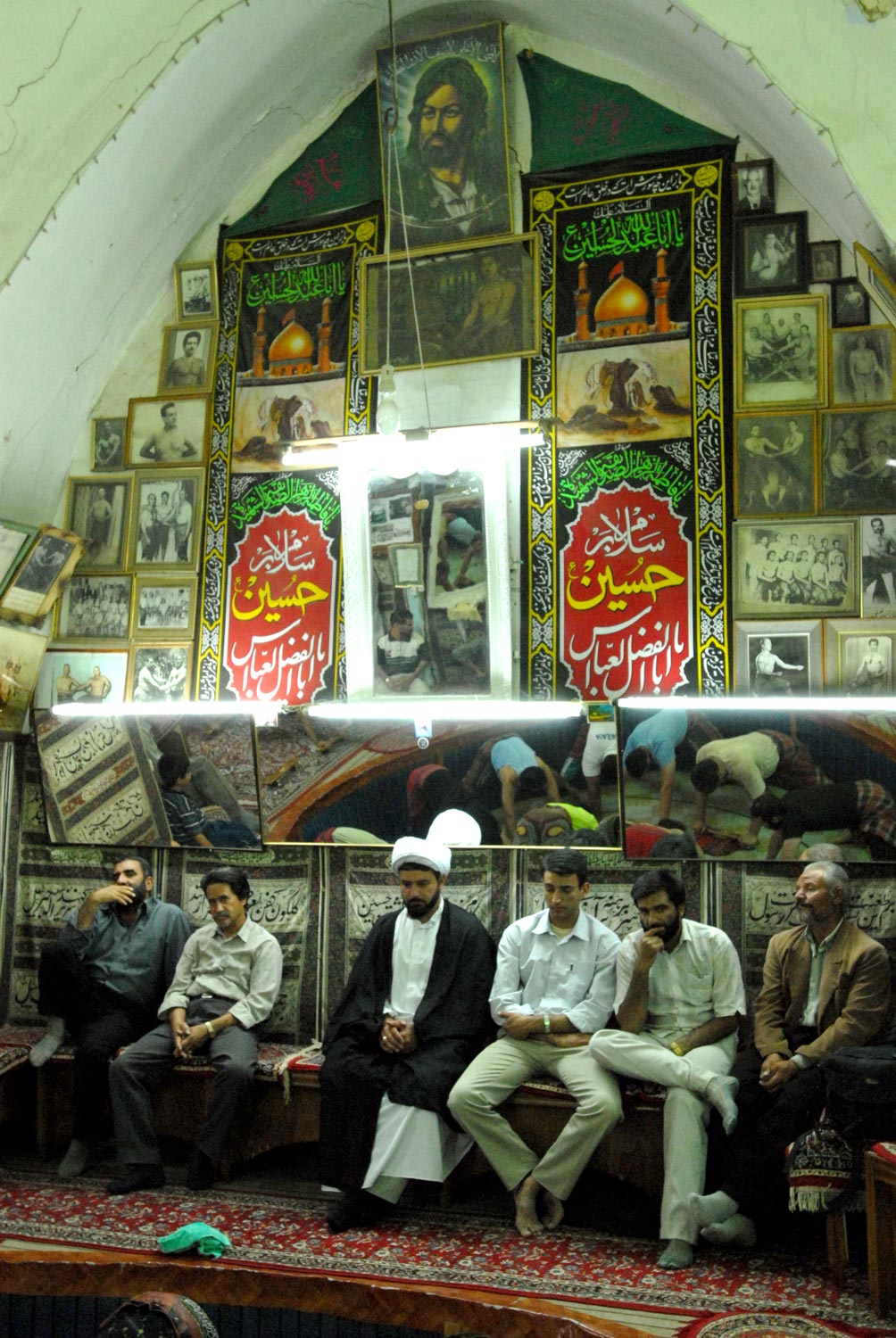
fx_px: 1396
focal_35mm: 38
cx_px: 448
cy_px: 669
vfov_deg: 51.2
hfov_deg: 35.6
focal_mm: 25
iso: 800
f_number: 6.3
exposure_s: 1/50
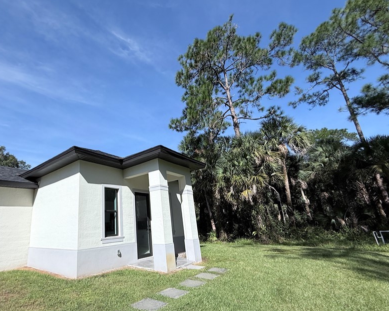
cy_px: 168
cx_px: 139
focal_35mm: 18
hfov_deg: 84.2
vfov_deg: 73.7
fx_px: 207
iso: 50
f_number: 2.2
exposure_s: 1/3460
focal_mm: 2.22
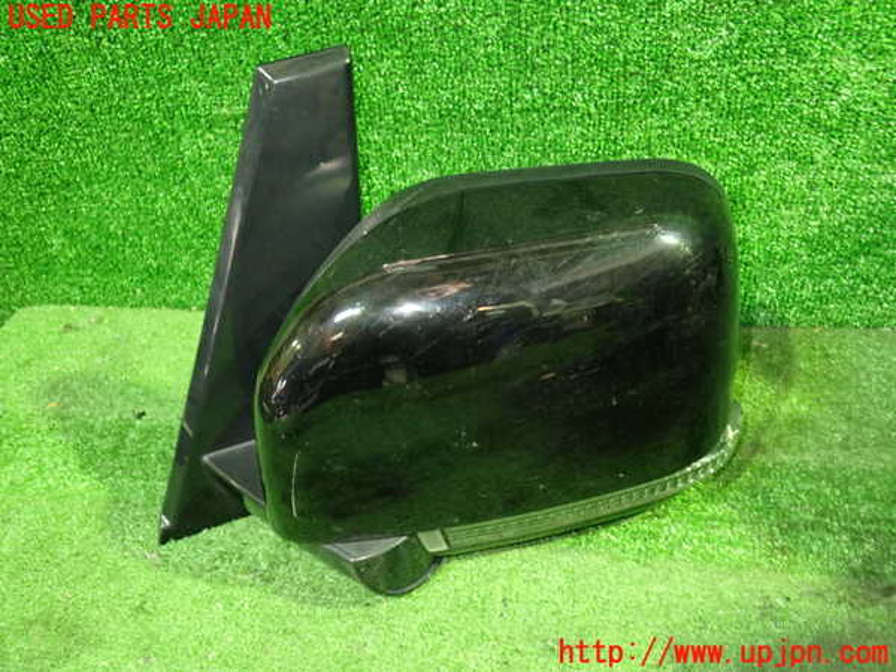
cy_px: 336
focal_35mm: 30
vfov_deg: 46.8
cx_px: 448
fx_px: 777
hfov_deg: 60.0
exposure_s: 1/15
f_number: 2.3
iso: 800
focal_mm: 5.4
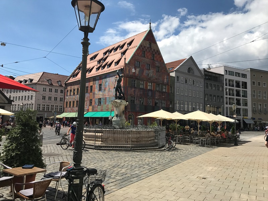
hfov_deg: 63.4
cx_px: 134
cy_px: 100
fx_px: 217
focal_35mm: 28
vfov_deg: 49.7
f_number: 1.8
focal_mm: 3.99
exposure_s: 1/3425
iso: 20
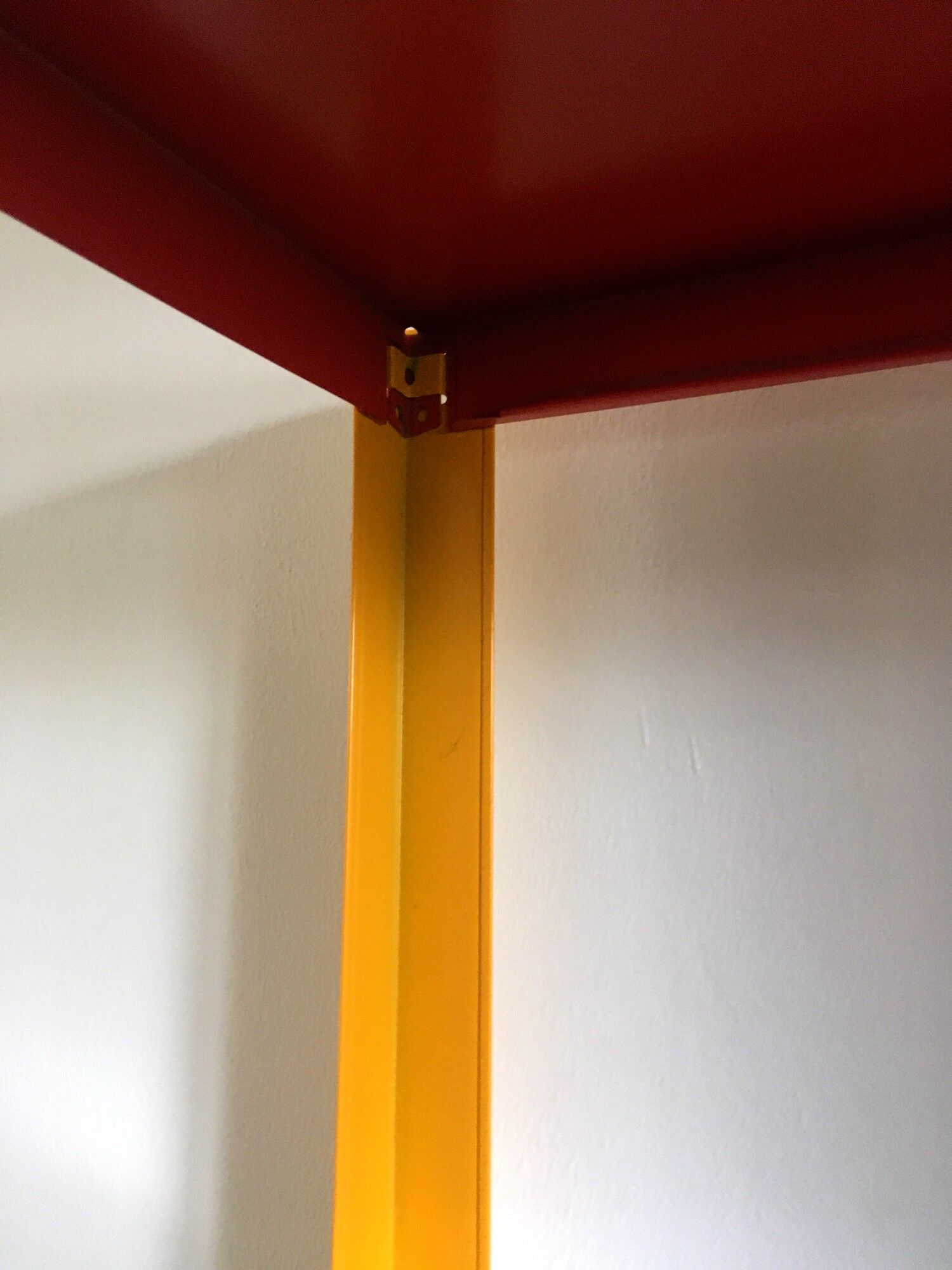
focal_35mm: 29
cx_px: 476
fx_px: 1063
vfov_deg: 61.7
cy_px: 635
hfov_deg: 48.2
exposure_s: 1/17
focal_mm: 4.15
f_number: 2.2
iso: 200
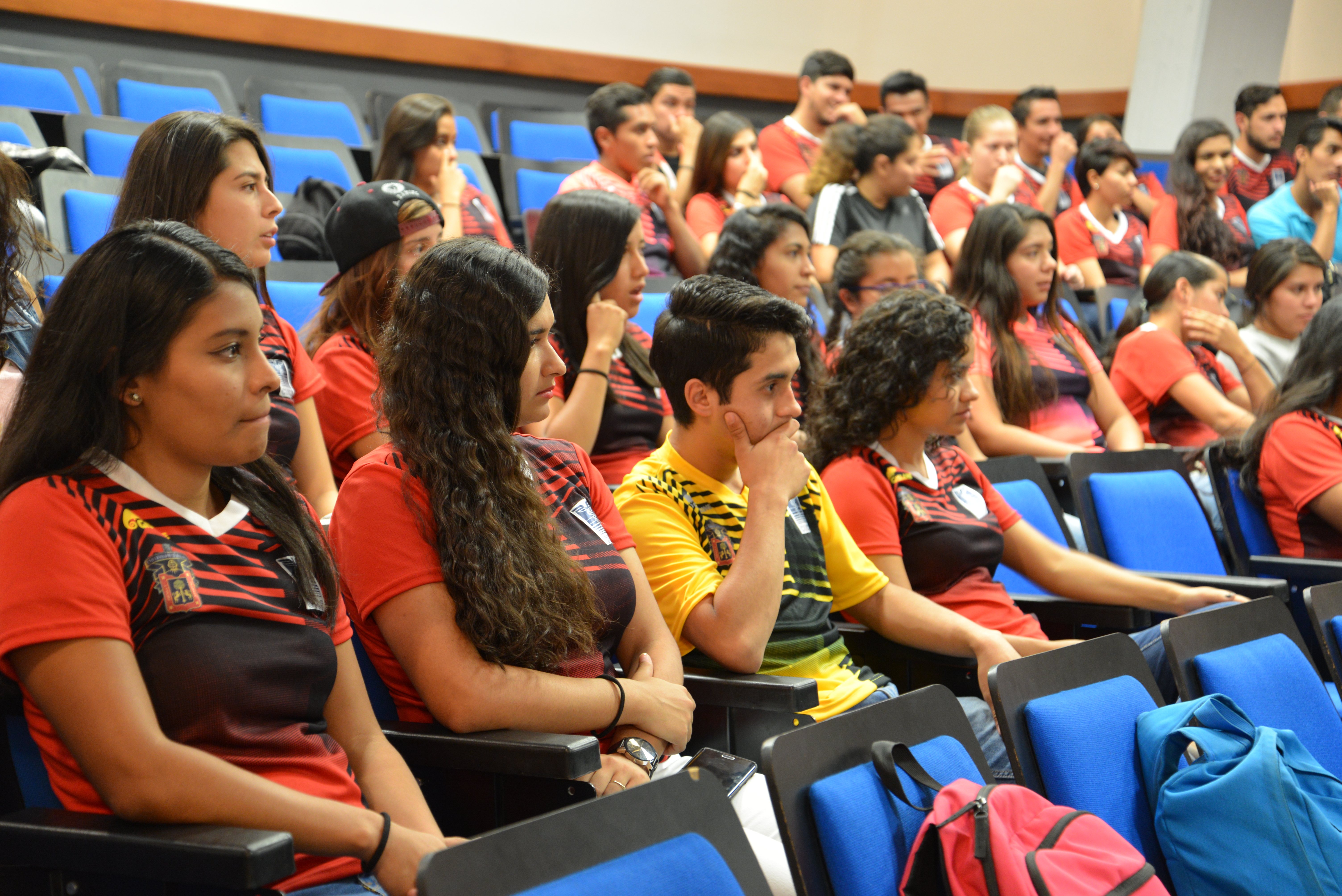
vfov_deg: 21.9
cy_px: 448
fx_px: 2312
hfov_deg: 32.4
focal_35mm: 62
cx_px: 671
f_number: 4.5
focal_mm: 62
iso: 1600
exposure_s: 1/10
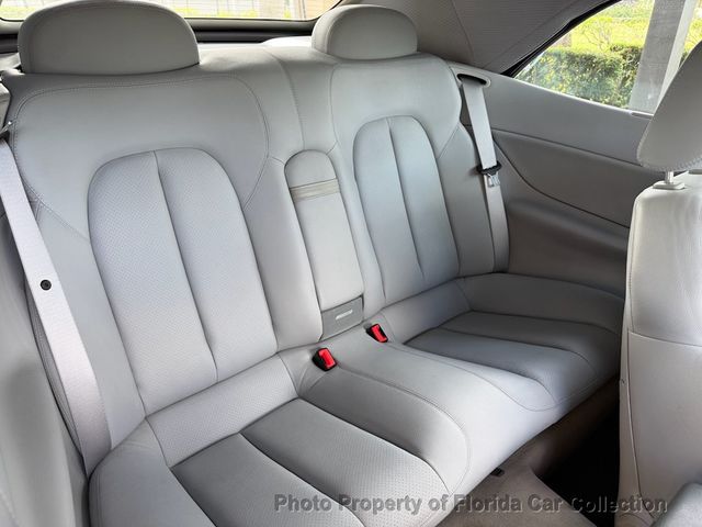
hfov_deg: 71.6
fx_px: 487
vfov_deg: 56.8
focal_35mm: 24
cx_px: 351
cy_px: 264
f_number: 1.78
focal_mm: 6.76
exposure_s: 1/121
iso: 100
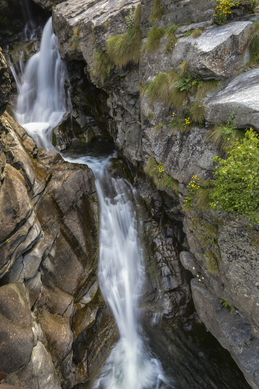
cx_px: 130
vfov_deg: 100.4
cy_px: 194
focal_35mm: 15
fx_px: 162
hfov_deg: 77.2
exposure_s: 1/3
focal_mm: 10
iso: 100
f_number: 14
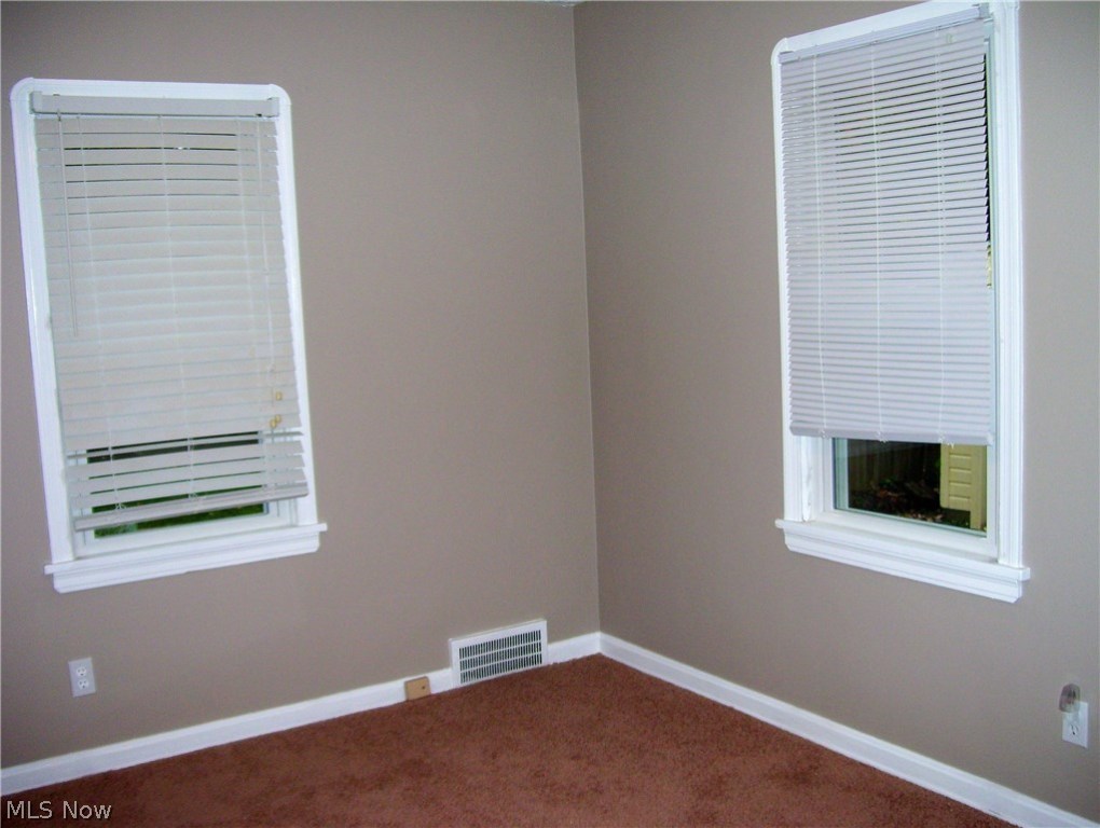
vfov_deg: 39.7
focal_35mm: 36
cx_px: 550
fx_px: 1146
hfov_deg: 51.3
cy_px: 414
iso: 125
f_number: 2.7
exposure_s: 1/60
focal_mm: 6
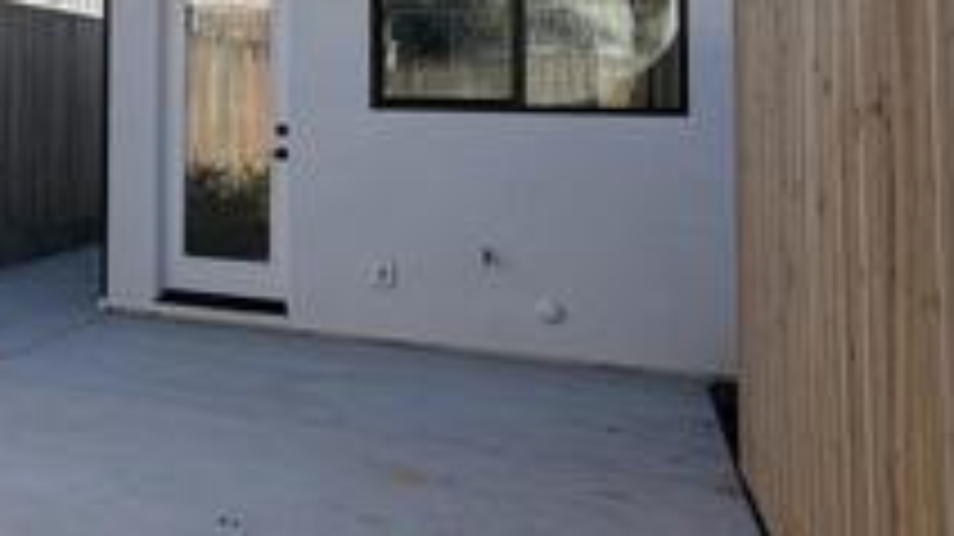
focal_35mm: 46
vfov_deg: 25.0
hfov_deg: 38.5
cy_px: 36
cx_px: -40
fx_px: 1163
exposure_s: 1/770
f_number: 2.2
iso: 32
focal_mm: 2.22
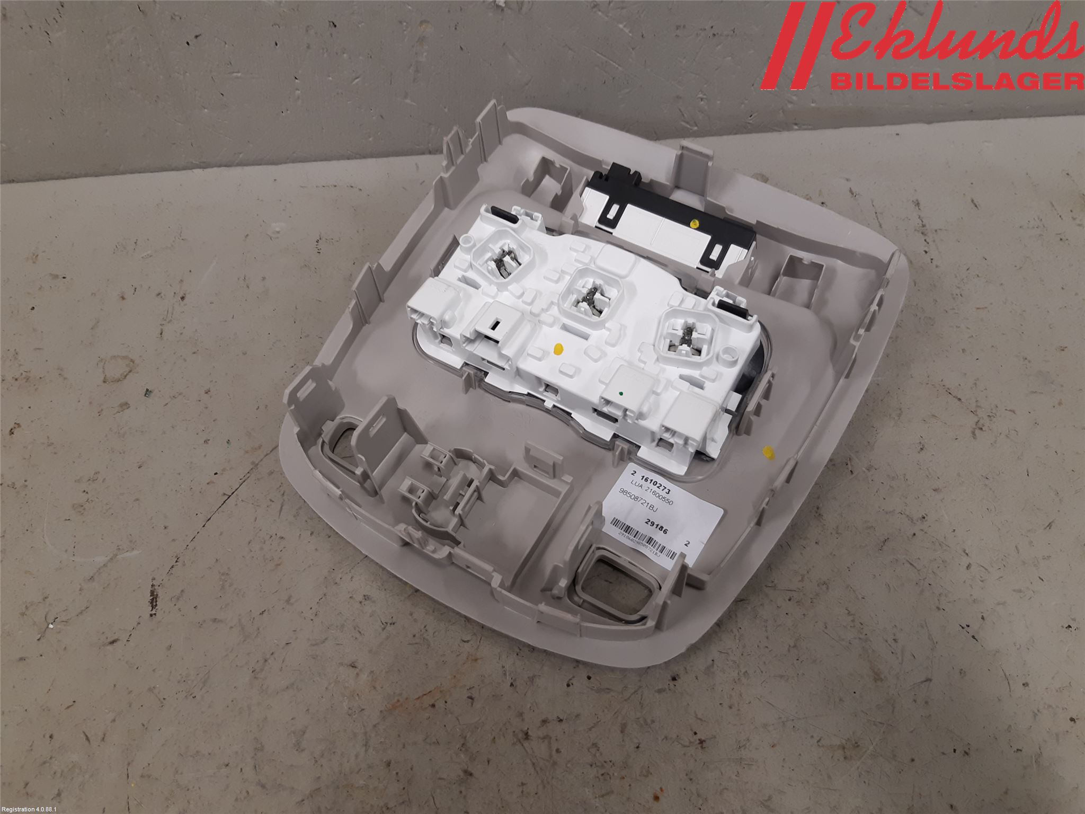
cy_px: 407
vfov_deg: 53.1
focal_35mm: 26
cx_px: 542
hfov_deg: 67.3
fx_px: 815
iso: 100
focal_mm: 3.93
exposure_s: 1/50
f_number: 1.7
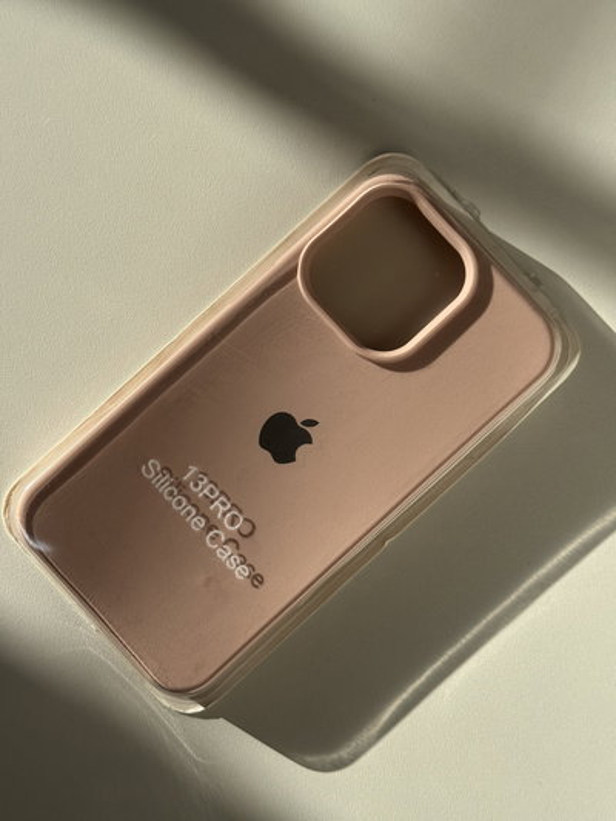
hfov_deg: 30.3
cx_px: 308
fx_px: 1138
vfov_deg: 39.6
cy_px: 410
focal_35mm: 48
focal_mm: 6.76
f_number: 1.78
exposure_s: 1/3817
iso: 64
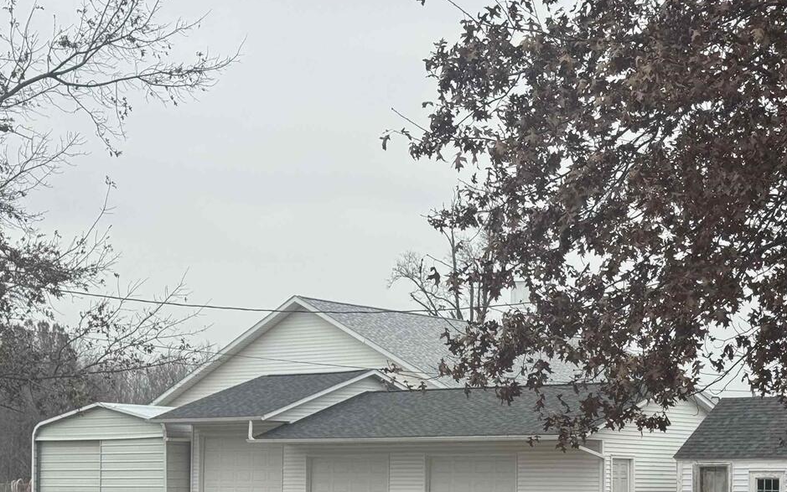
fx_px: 1673
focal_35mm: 78
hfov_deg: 26.3
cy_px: 429
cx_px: 522
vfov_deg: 16.5
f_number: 1.78
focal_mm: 6.76
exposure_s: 1/843
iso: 64
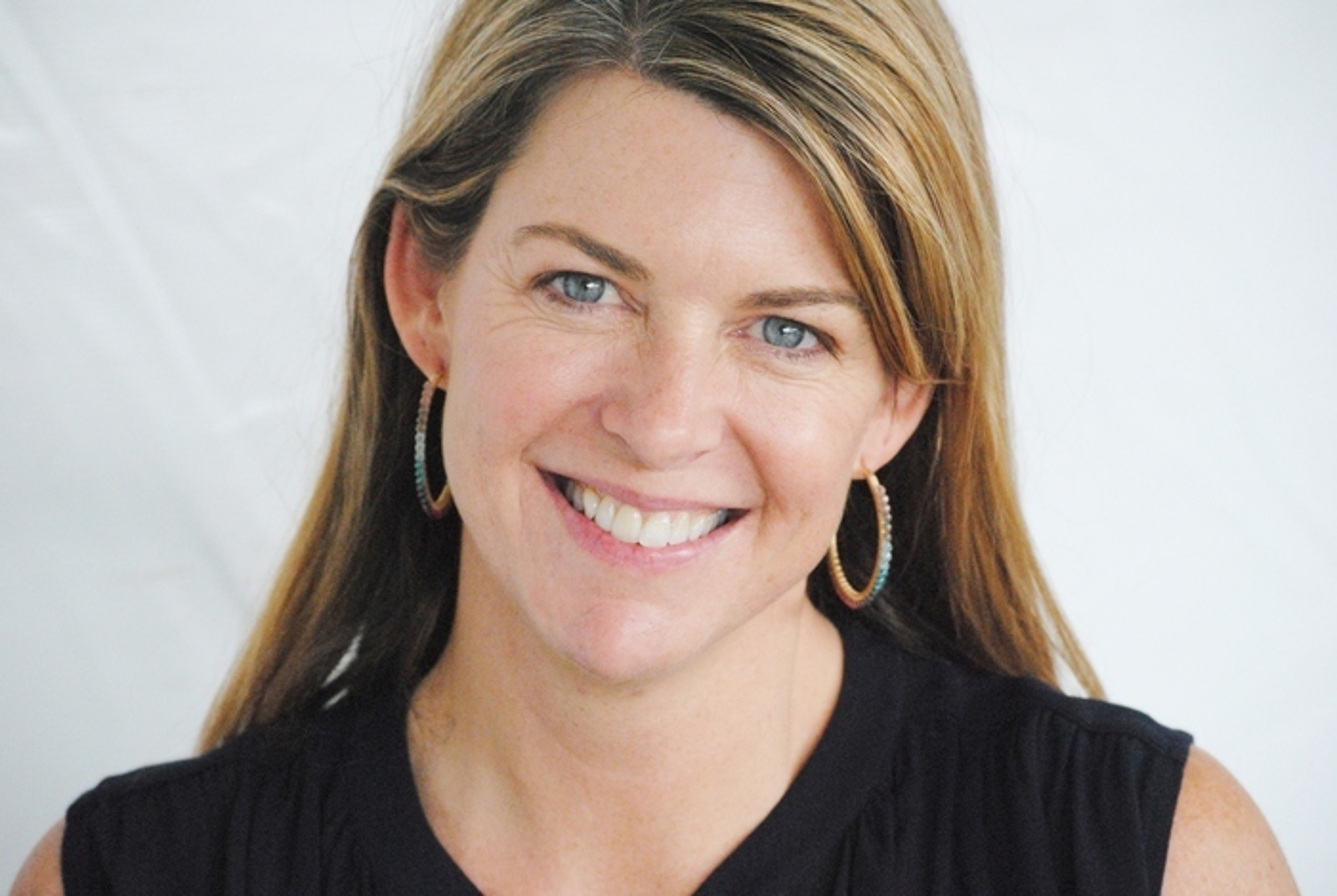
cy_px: 448
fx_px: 4742
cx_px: 668
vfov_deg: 10.8
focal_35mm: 128
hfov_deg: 16.0
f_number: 6.3
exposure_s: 1/640
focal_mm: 85
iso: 1600
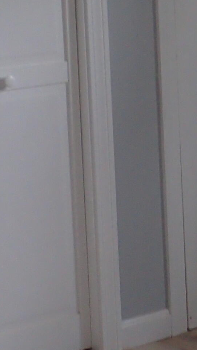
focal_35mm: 129
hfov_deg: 9.2
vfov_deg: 16.5
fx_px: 1197
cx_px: 286
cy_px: 73
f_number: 2.7
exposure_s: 1/40
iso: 320
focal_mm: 6.86
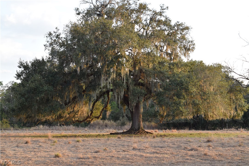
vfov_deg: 18.2
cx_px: 124
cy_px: 83
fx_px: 519
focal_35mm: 75
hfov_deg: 27.0
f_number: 6.3
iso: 400
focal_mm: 50
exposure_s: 1/160
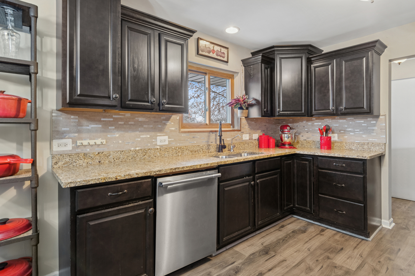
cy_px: 138
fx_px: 207
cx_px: 208
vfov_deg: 67.4
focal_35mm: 18
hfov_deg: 90.0
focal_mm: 12
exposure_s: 1/5
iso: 320
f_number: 8
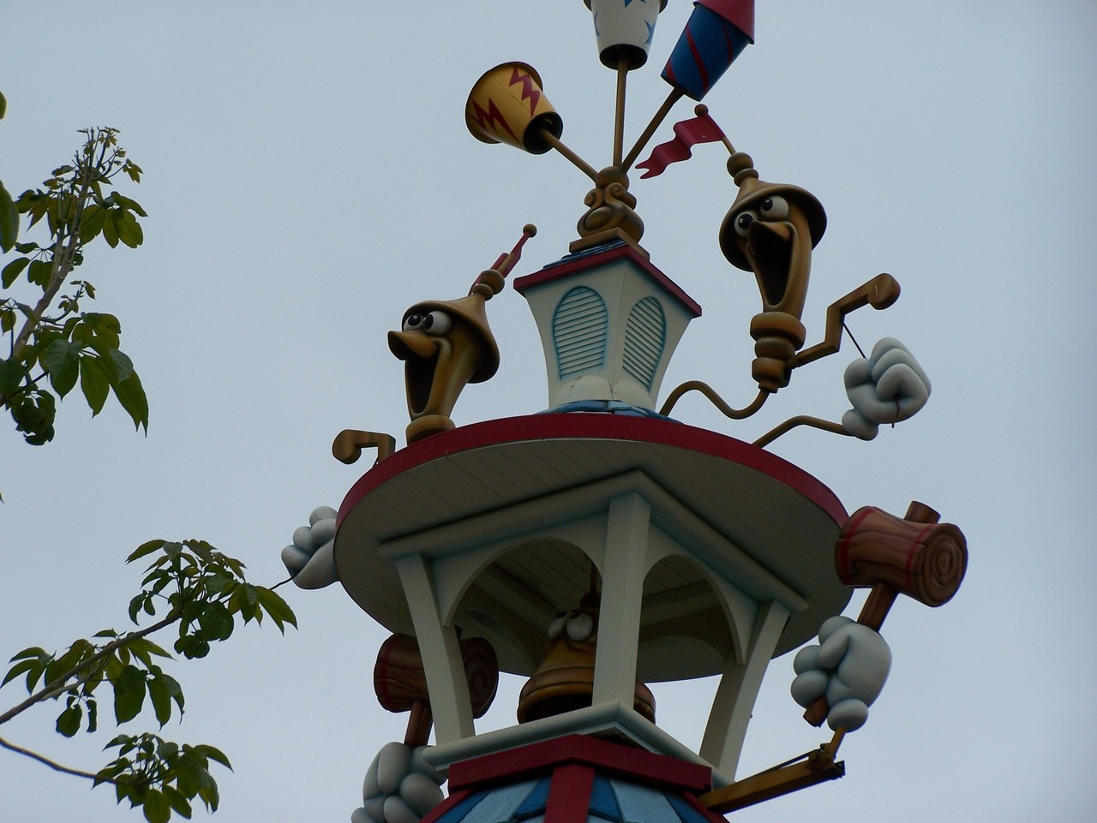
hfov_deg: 14.2
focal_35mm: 139
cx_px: 548
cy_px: 412
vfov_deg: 10.7
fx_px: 4407
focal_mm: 23.1
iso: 80
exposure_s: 1/1000
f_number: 3.2
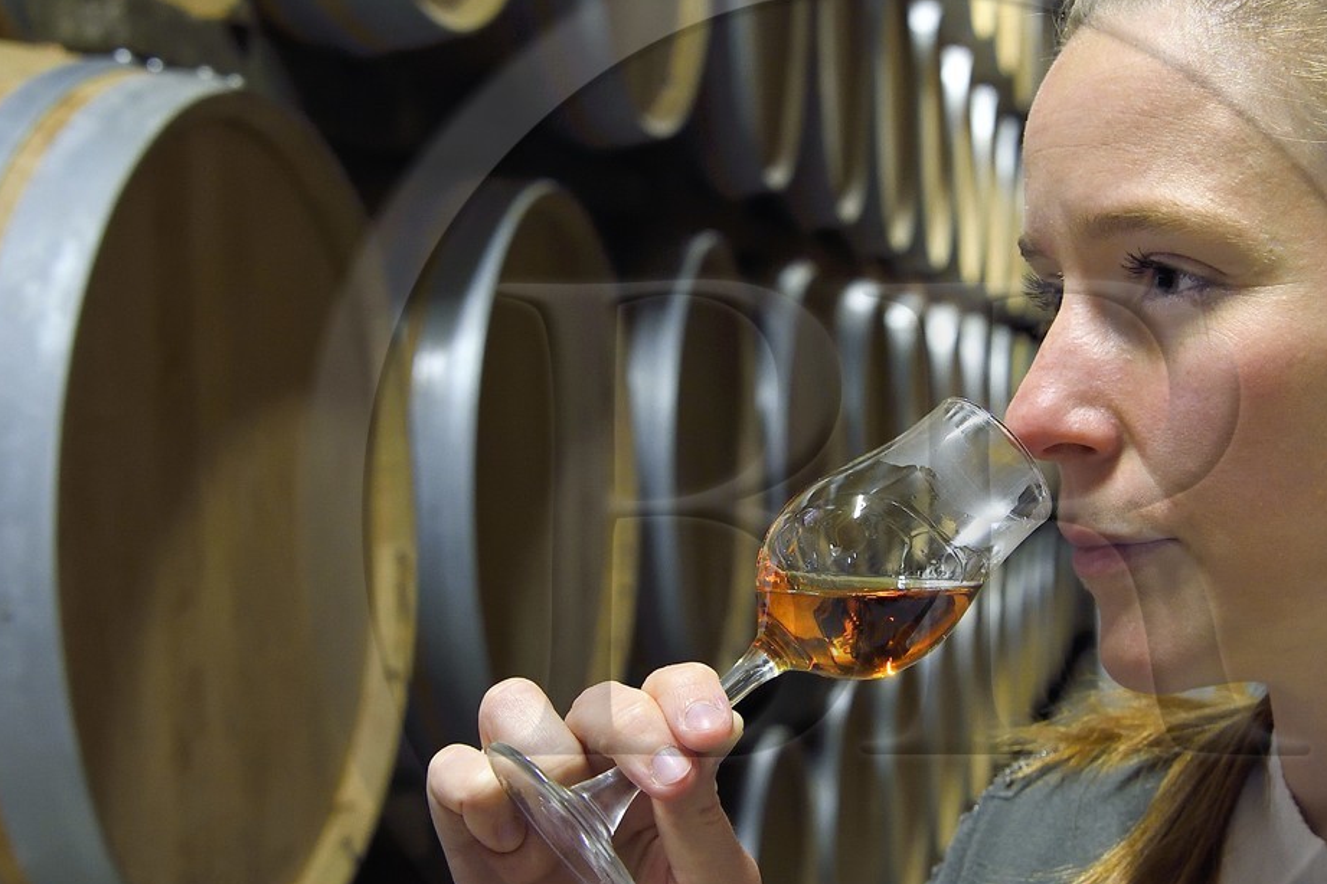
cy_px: 520
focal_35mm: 66
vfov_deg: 20.6
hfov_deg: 30.3
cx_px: 893
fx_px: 2433
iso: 1600
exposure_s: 1/25
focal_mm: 38
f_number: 6.3
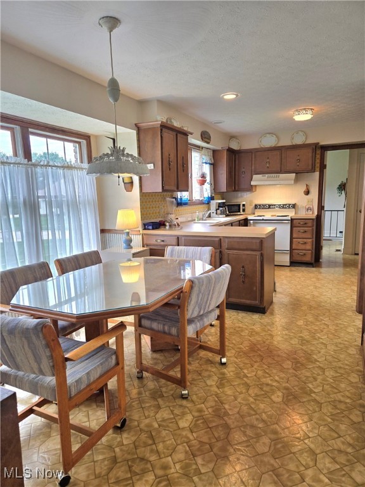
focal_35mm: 23
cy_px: 244
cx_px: 182
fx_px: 323
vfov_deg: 73.9
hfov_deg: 58.9
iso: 100
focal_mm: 5.4
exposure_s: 1/120
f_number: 1.8
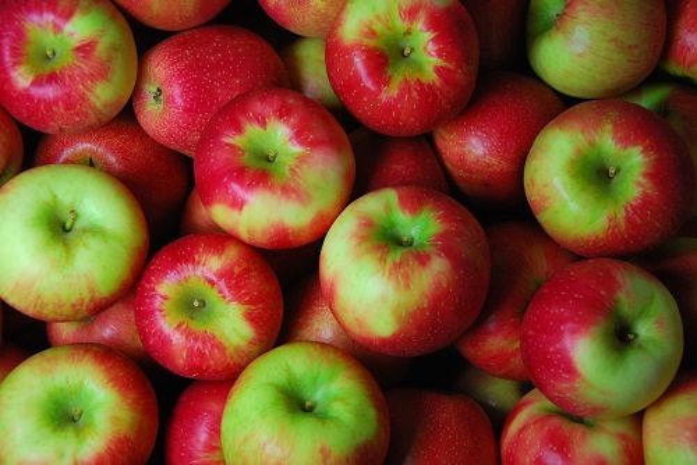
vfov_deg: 19.0
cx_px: 348
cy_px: 232
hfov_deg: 28.1
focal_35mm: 72
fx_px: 1395
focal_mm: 48
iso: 400
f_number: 6.3
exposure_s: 1/160
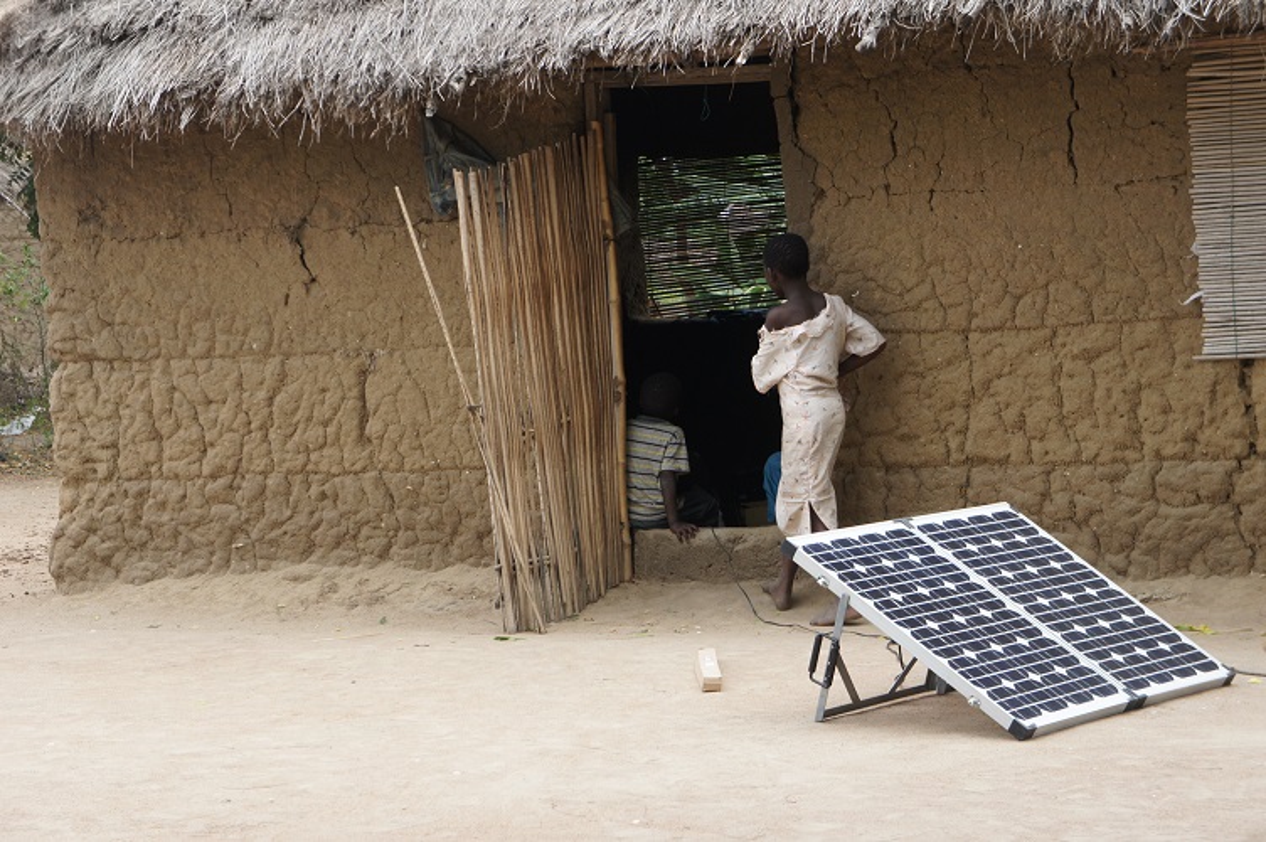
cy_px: 421
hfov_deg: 25.5
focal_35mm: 80
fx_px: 2793
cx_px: 633
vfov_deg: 17.1
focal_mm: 53
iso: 200
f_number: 6.3
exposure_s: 1/160
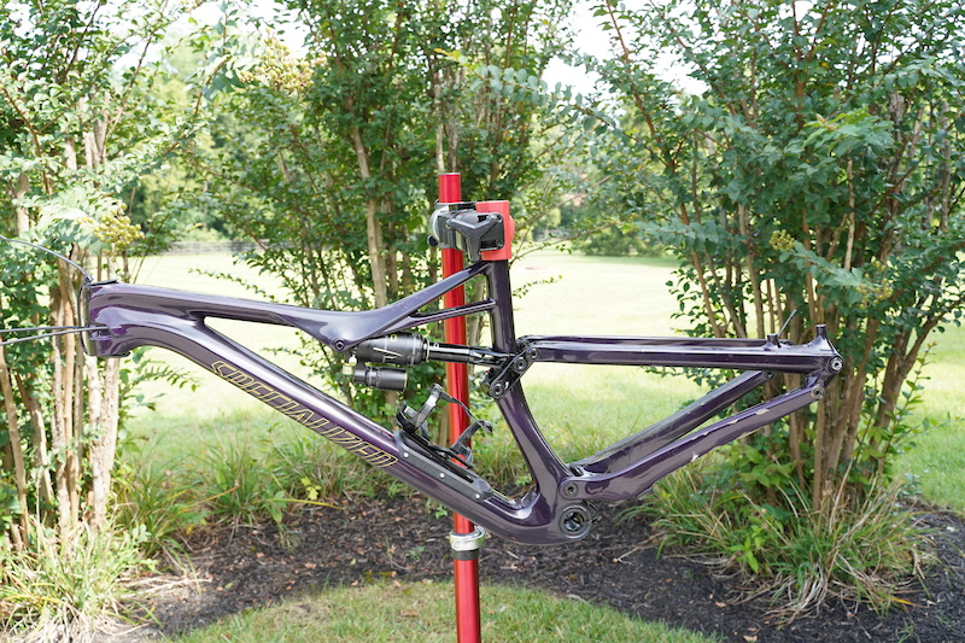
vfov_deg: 37.8
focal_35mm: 35
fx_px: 938
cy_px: 322
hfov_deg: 54.4
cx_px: 482
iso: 250
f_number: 8
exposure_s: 1/60
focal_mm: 35
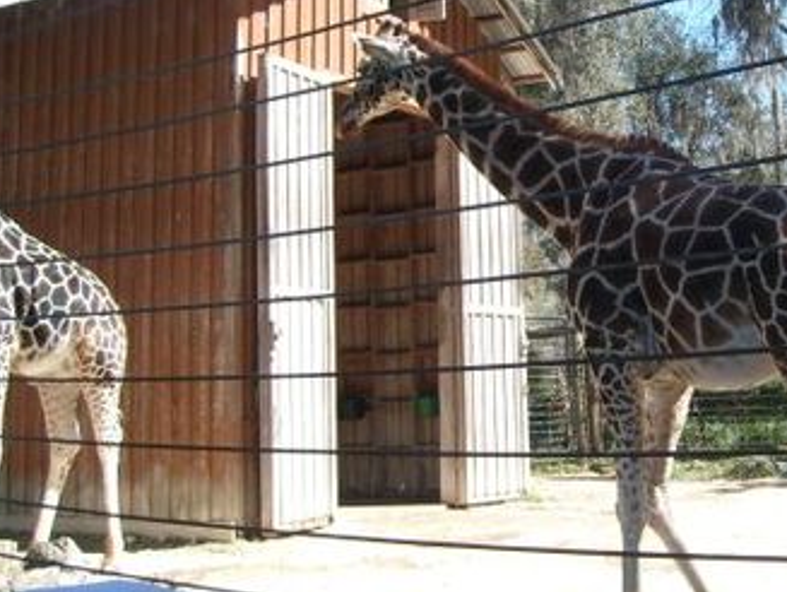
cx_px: 603
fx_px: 1297
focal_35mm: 57
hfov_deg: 33.0
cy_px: 190
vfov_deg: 25.6
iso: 80
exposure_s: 1/125
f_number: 7.1
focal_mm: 5.8
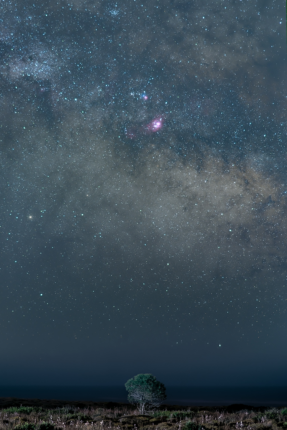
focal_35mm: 85
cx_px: 144
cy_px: 215
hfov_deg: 16.1
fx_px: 1016
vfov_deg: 23.9
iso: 800
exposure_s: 30
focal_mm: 85
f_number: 1.8
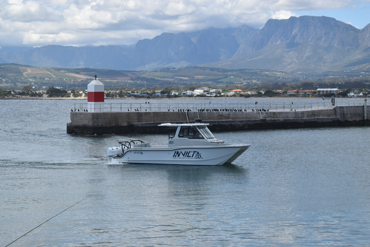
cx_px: 185
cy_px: 124
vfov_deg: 16.6
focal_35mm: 82
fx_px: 848
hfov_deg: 24.6
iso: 400
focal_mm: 55
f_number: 7.1
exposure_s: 1/1600
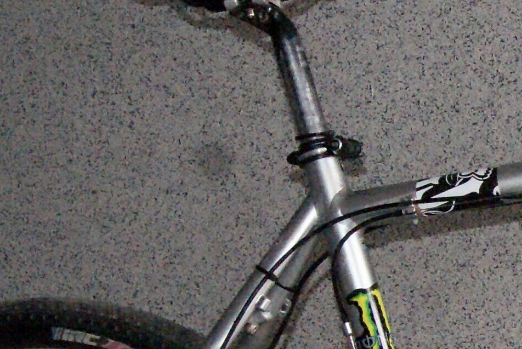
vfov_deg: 11.0
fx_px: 1771
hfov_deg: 15.5
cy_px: 434
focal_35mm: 122
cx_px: 773
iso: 3200
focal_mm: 20
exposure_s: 1/160
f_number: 8
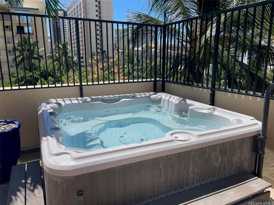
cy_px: 102
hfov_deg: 67.3
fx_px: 206
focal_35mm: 26
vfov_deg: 53.1
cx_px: 137
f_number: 1.6
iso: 32
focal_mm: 4.2
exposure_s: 1/3610
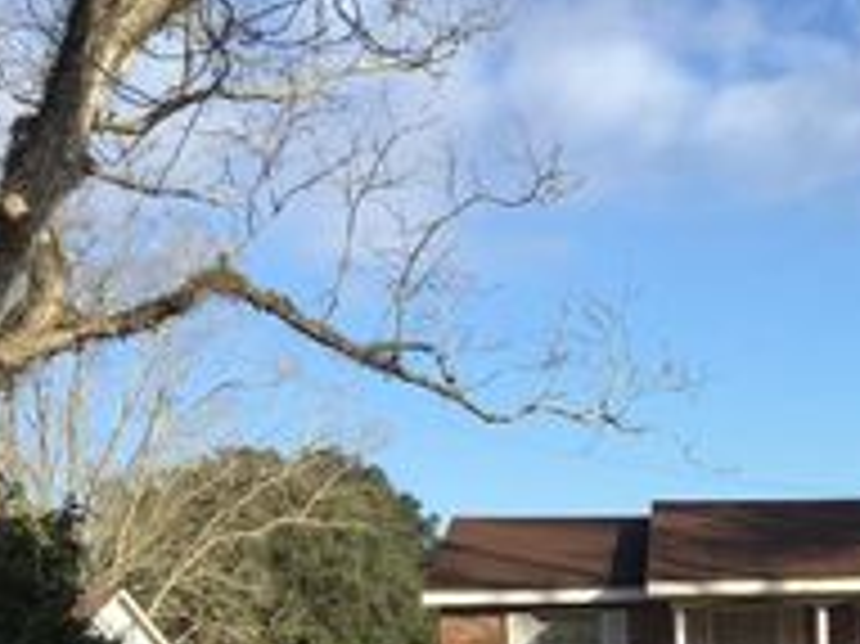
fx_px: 1887
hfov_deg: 23.9
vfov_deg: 18.5
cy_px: 732
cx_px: 973
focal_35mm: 76
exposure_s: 1/905
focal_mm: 4.15
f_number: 2.2
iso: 25
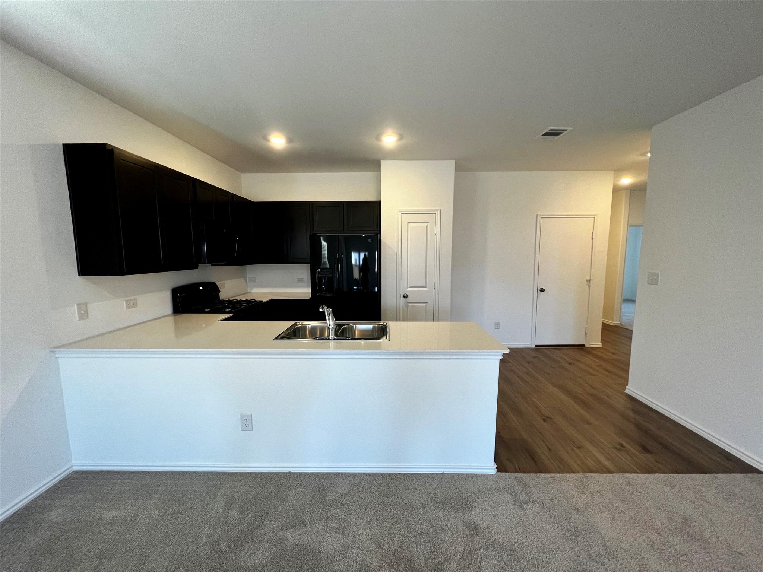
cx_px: 382
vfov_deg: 89.9
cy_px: 286
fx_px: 287
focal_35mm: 13
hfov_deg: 106.2
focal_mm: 1.57
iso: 250
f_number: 1.8
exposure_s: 1/120
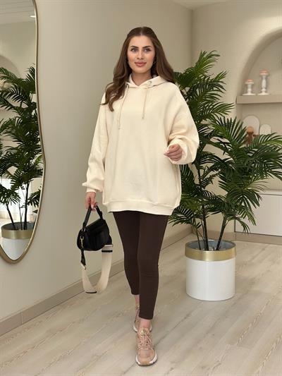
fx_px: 521
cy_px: 188
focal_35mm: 48
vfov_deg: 39.6
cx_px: 141
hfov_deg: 30.3
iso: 80
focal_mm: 6.86
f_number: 1.78
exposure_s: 1/489
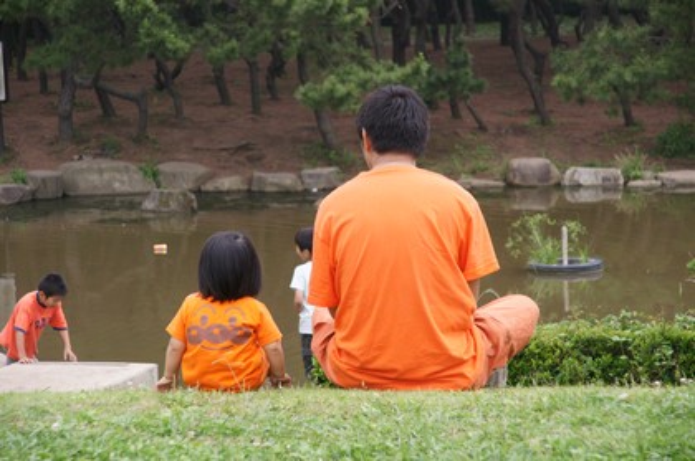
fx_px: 2169
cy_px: 230
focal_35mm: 112
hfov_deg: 18.2
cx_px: 348
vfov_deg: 12.1
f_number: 5.6
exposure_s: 1/250
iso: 640
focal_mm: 75
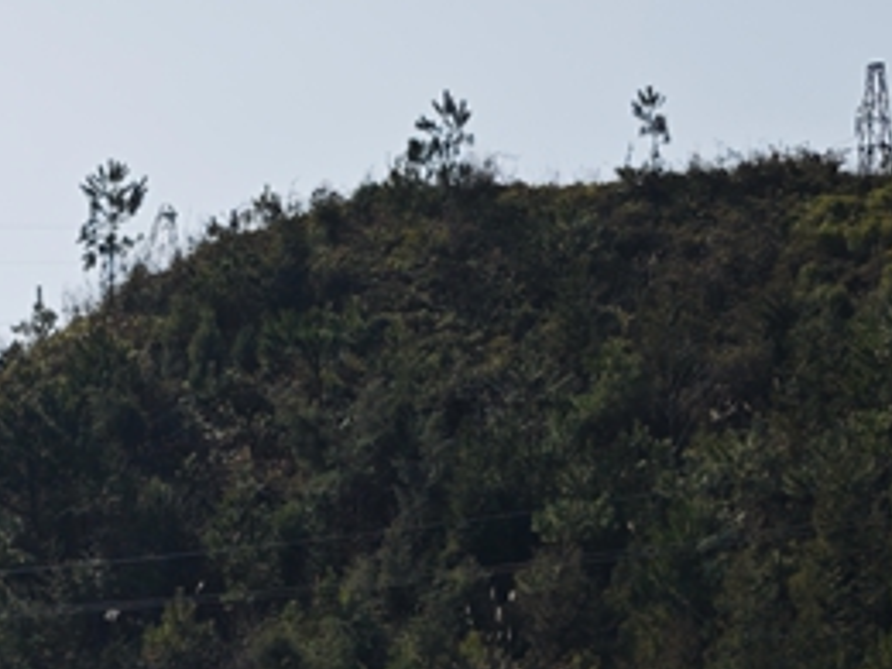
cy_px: 1129
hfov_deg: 10.9
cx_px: 189
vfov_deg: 8.0
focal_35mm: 181
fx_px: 4664
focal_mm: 6.55
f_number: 1.62
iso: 50
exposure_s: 1/4435
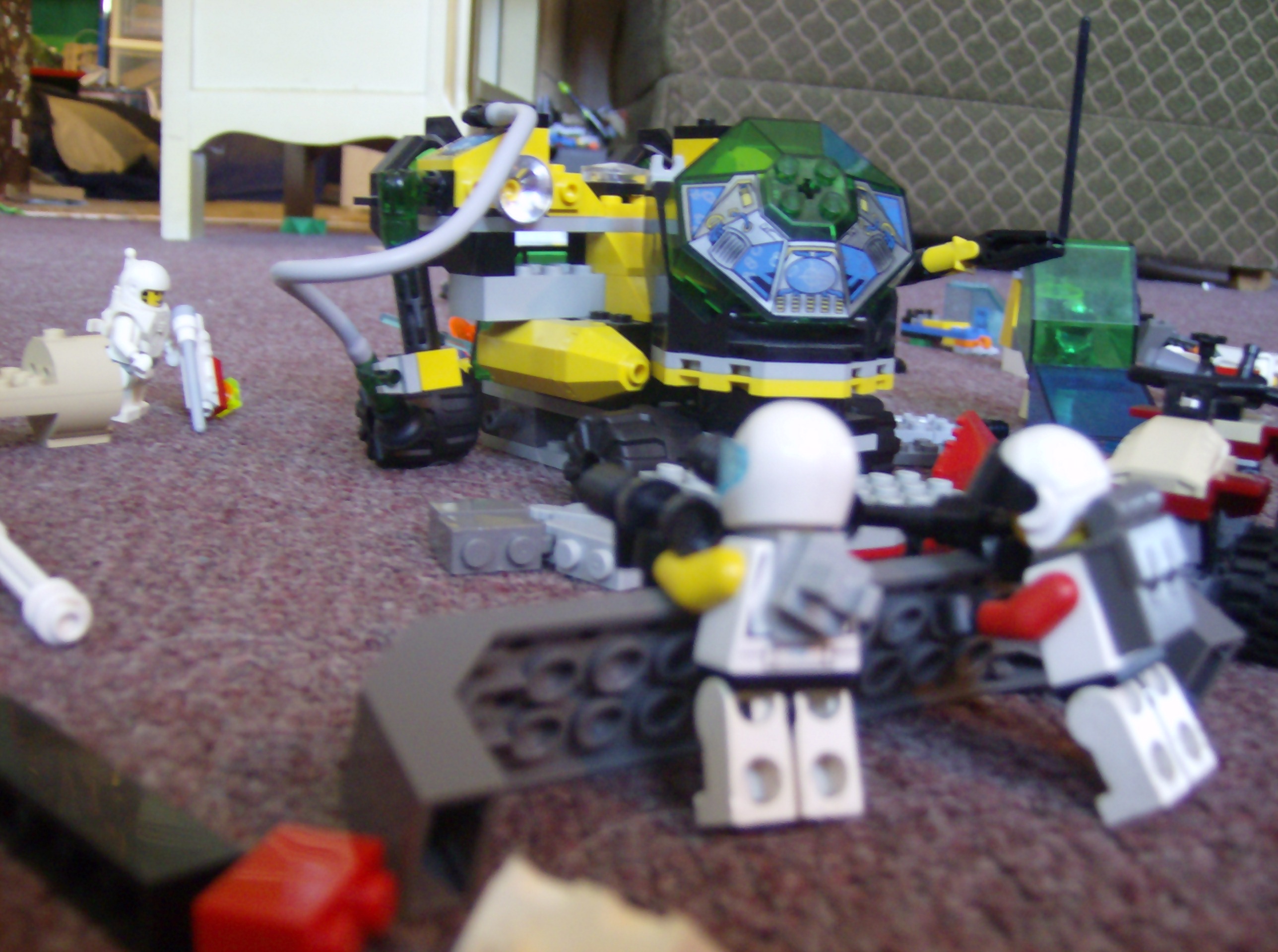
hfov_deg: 51.5
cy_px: 476
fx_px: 1326
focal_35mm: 36
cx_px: 639
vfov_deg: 39.5
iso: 200
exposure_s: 1/2.57
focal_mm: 6
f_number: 2.8
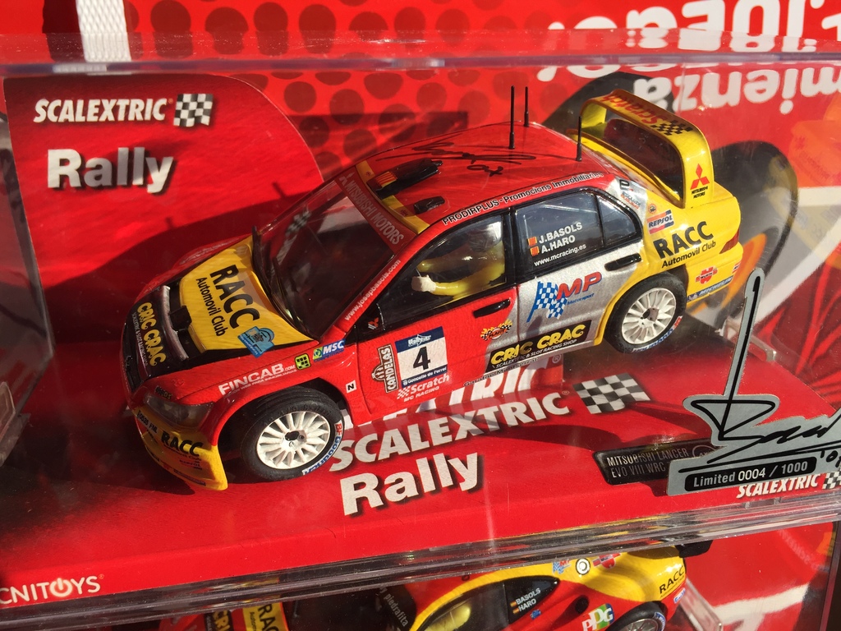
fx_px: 705
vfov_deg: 48.2
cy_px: 316
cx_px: 420
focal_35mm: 29
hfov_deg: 61.7
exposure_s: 1/1647
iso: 32
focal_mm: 4.15
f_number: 2.2
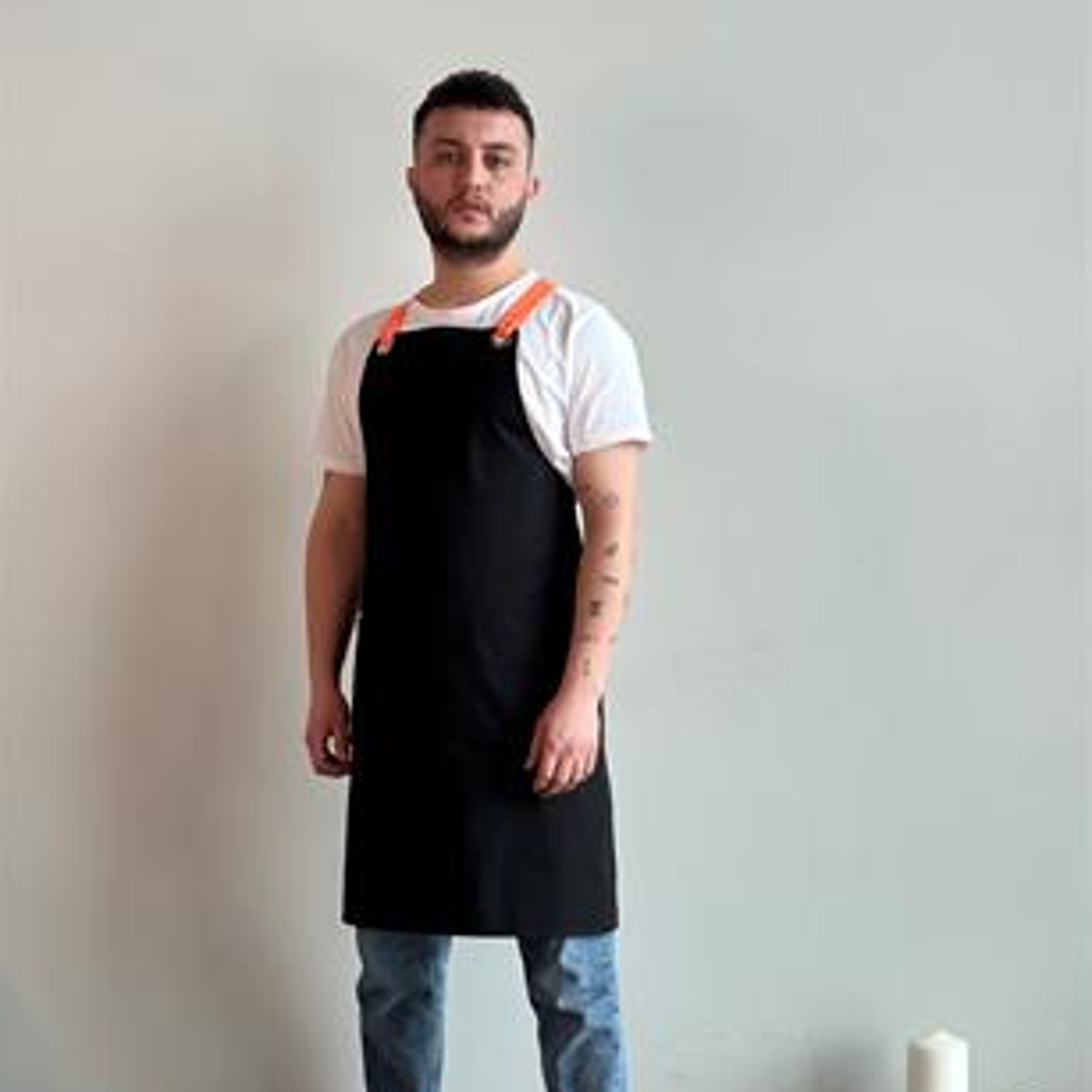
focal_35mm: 57
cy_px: 674
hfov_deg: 30.0
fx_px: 2034
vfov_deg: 29.9
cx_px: 544
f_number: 1.78
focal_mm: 6.86
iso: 64
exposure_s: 1/100
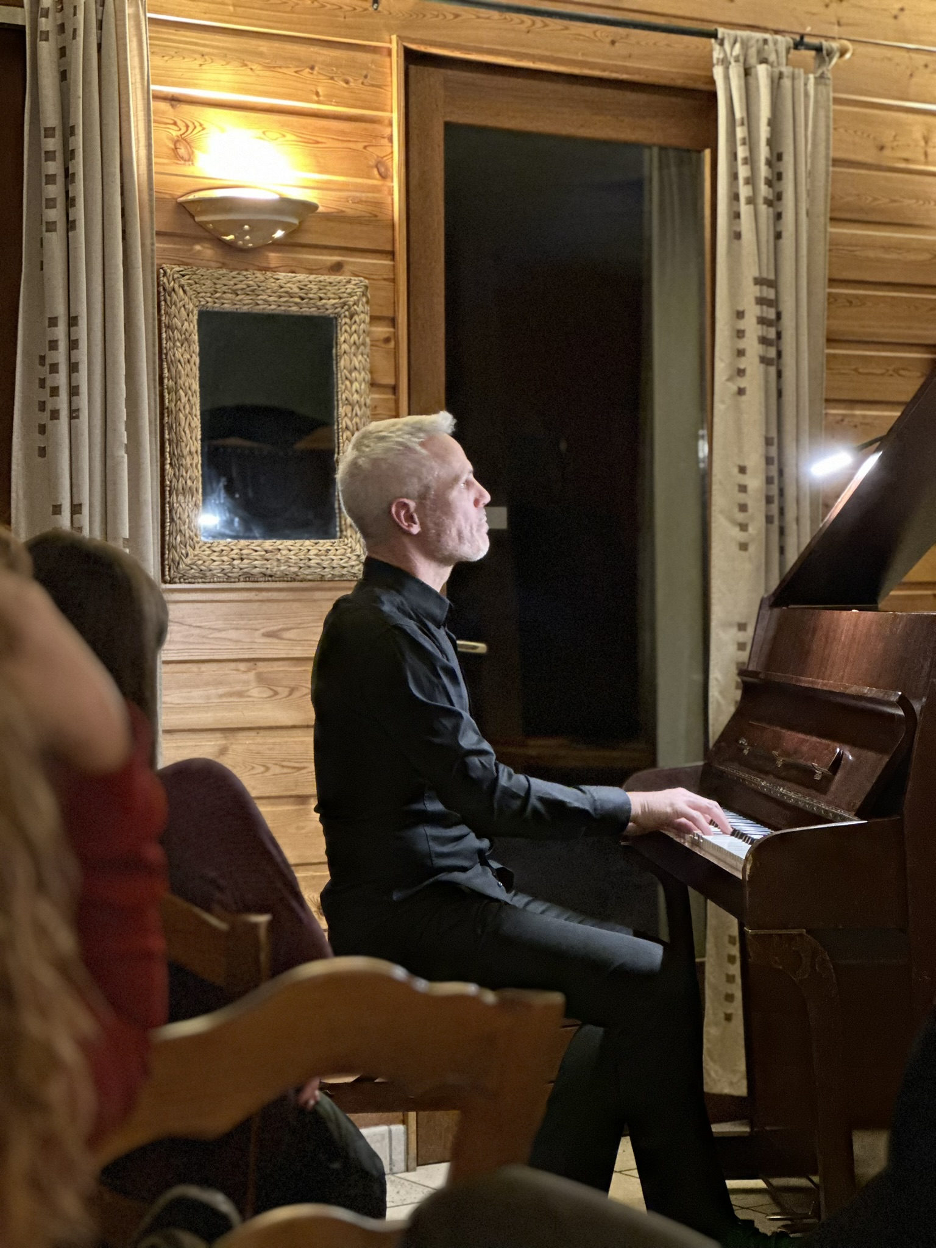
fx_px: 2776
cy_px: 624
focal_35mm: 77
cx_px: 468
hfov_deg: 19.1
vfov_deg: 25.3
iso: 1600
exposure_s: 1/14
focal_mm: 9
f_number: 2.8
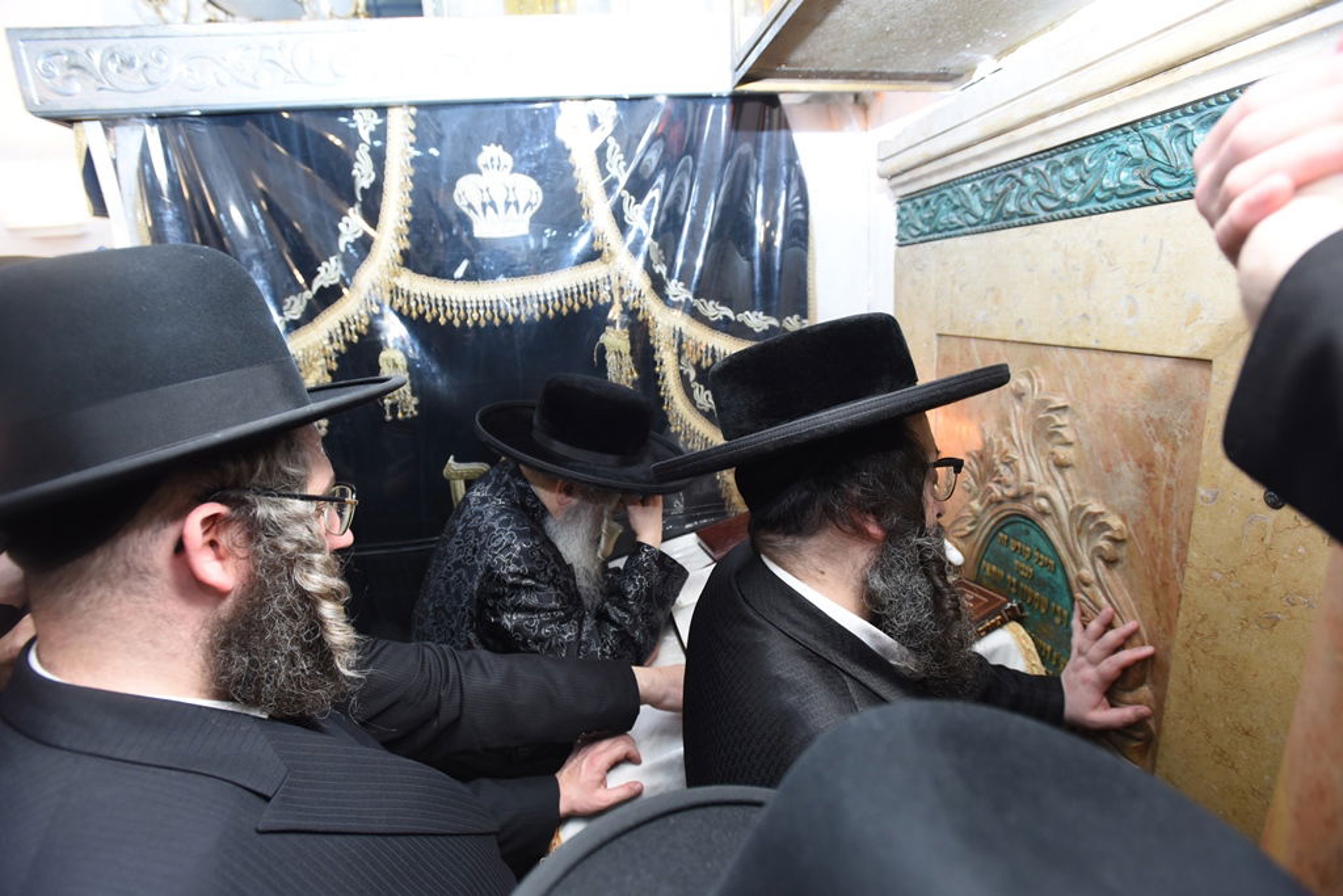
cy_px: 448
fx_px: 634
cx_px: 672
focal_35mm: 17
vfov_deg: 70.5
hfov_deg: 93.3
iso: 1000
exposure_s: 1/100
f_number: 4.5
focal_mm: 17
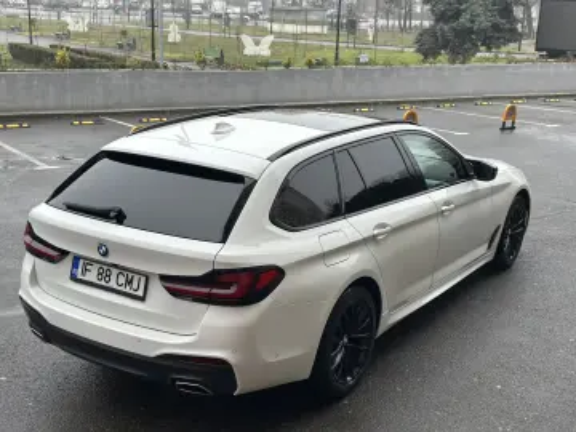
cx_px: 288
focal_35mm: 48
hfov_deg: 39.7
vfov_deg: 30.3
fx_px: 799
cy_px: 216
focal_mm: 6.86
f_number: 1.78
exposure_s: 1/417
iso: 80
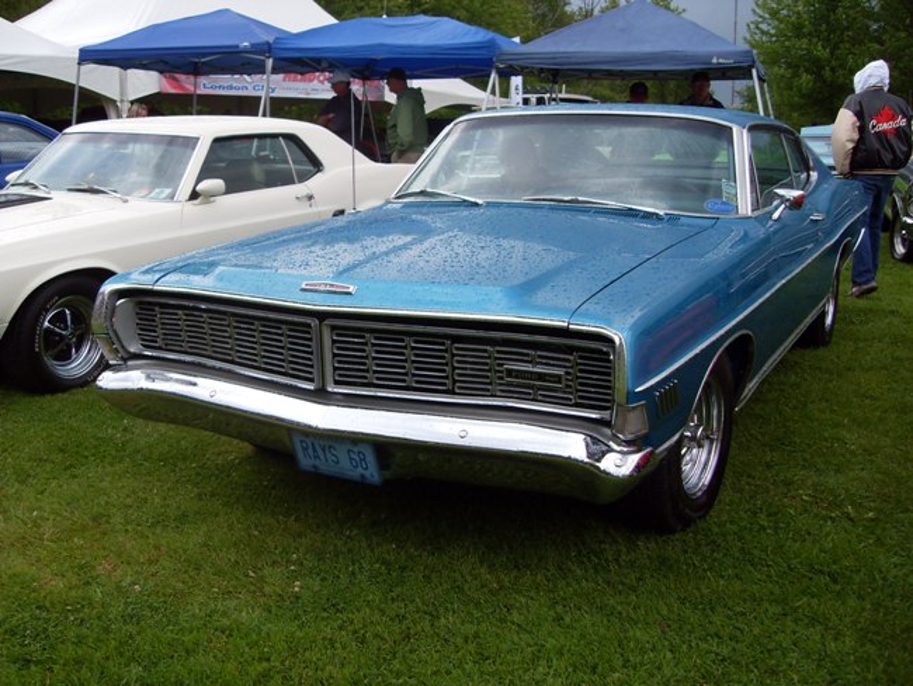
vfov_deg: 38.7
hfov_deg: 50.1
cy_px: 343
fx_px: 976
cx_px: 456
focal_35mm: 37
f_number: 2.8
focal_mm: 6.3
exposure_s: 1/90
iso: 100
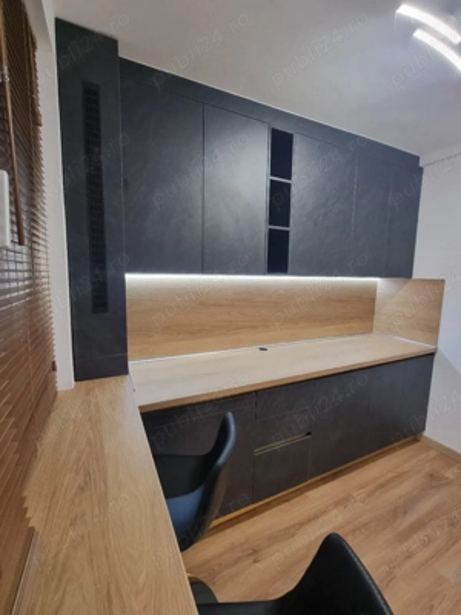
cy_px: 308
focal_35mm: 13
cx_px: 230
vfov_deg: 106.2
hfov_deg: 89.9
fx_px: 231
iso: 320
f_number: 2.2
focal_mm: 2.2
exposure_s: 1/30
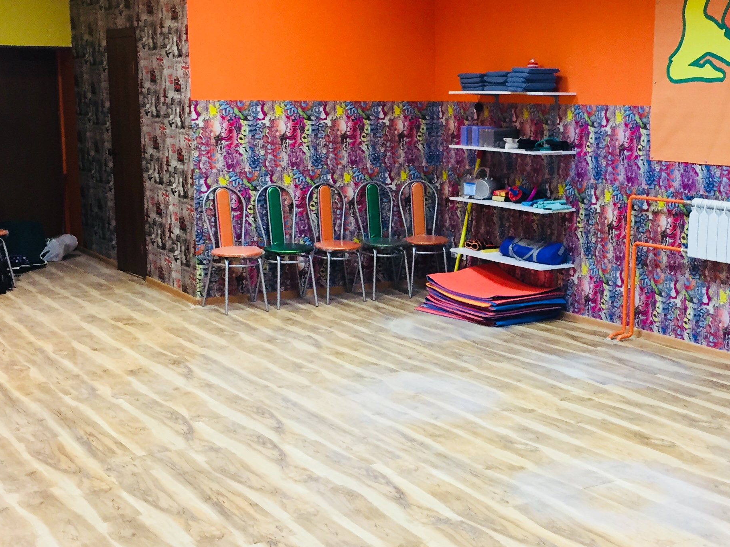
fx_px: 1097
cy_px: 276
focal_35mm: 52
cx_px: 484
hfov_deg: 36.5
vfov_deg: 28.0
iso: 160
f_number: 2.2
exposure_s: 1/33
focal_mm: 4.15
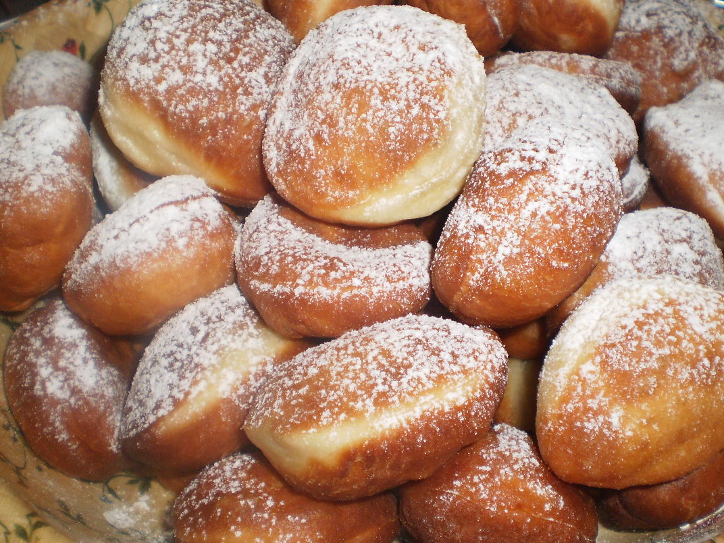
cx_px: 398
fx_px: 899
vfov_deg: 33.6
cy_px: 247
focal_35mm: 43
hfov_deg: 43.8
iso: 125
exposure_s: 1/30
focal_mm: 6.3
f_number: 3.1
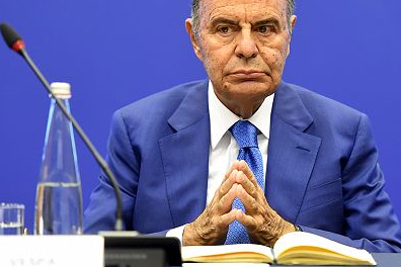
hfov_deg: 10.6
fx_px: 2161
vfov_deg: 7.1
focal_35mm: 194
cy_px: 103
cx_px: 245
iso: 4000
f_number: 2.8
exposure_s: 1/200
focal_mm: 150
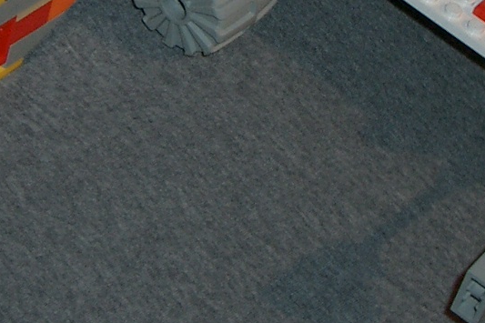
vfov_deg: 10.4
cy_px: -138
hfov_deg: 16.0
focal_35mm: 128
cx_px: 157
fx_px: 1724
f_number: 2.8
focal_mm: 6.8
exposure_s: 1/40
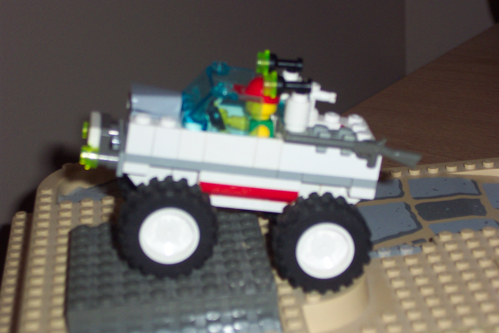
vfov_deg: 13.6
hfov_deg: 20.2
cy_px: 166
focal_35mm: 101
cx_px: 250
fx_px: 1400
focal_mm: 21.3
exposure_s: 1/90
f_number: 4.8
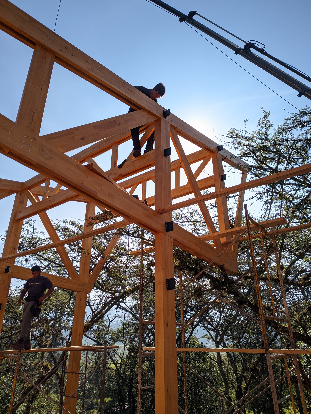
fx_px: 276
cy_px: 207
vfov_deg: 73.9
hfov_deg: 58.9
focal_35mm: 23
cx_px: 156
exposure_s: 1/3559
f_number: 1.88
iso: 100
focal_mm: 5.56
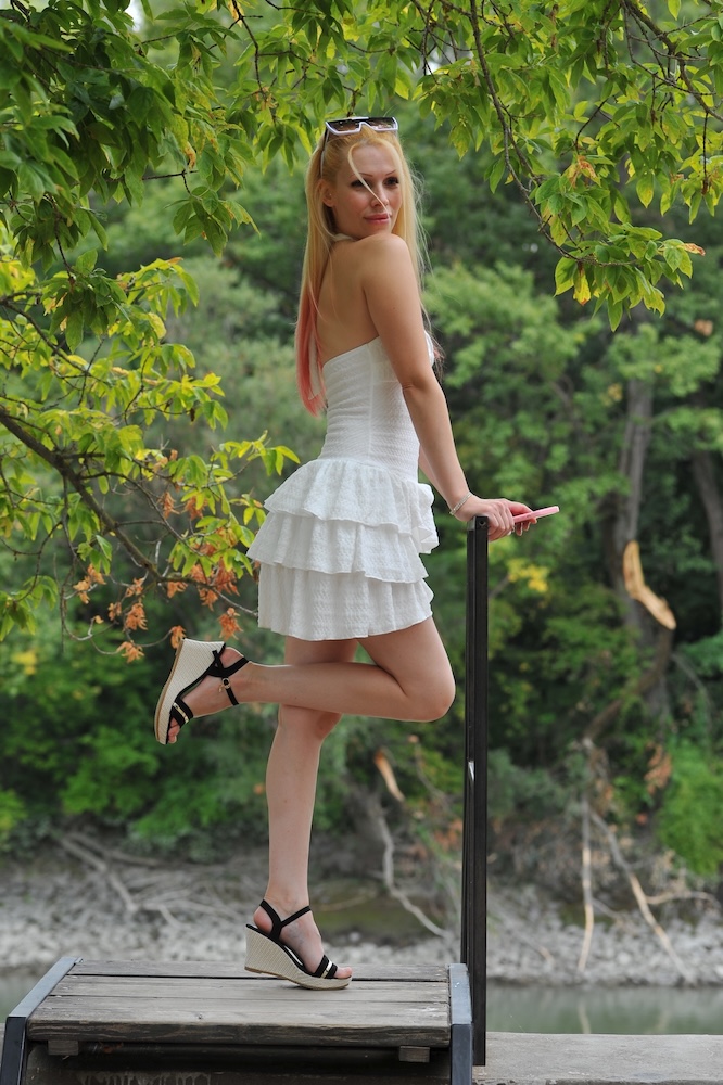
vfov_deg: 19.5
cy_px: 542
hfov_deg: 13.0
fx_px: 3165
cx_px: 362
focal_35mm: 105
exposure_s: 1/200
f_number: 6.3
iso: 200
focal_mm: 105
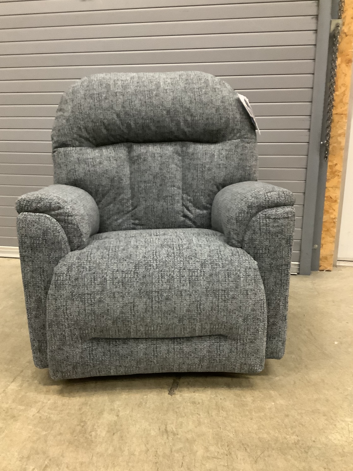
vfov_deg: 53.9
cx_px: 170
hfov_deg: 41.8
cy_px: 243
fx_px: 462
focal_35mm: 34
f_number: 2.4
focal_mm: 3.3
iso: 400
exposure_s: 1/30
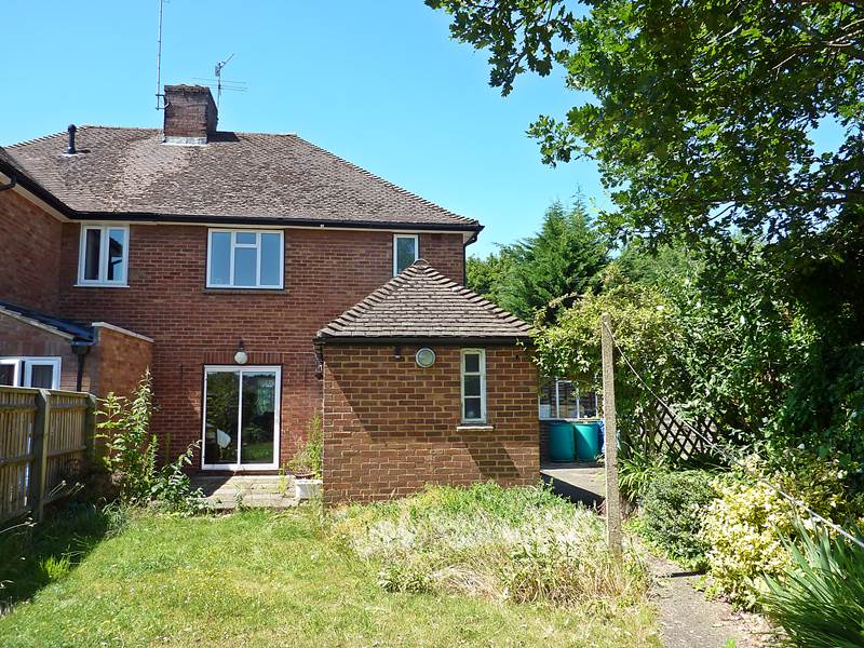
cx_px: 432
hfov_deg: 65.3
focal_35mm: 27
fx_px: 674
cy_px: 324
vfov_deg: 51.4
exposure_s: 1/250
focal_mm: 4.4
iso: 80
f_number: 4
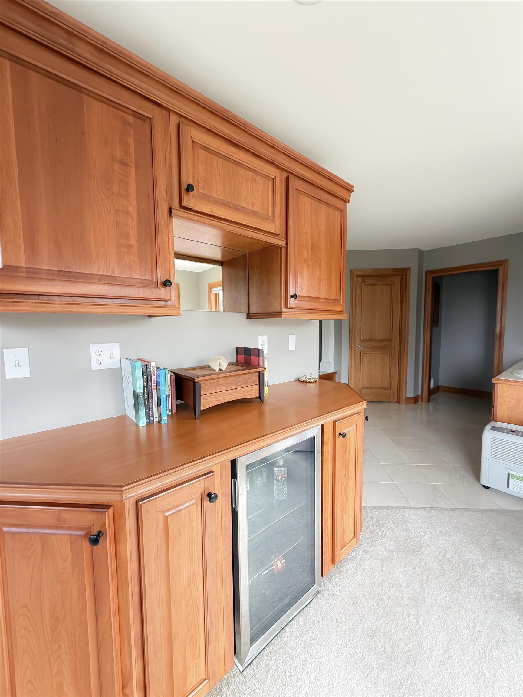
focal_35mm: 14
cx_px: 262
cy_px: 348
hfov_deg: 85.7
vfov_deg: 102.1
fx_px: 282
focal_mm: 2.22
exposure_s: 1/70
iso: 320
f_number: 2.2
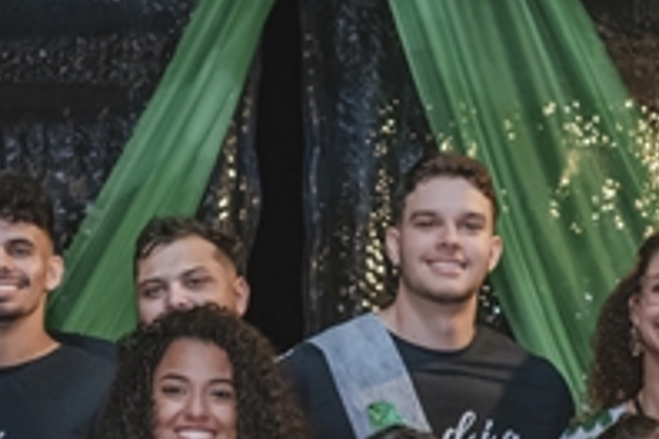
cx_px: 211
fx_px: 2471
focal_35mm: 135
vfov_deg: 9.6
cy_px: 818
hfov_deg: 15.2
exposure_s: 1/200
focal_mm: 24
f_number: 3.2
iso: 1000
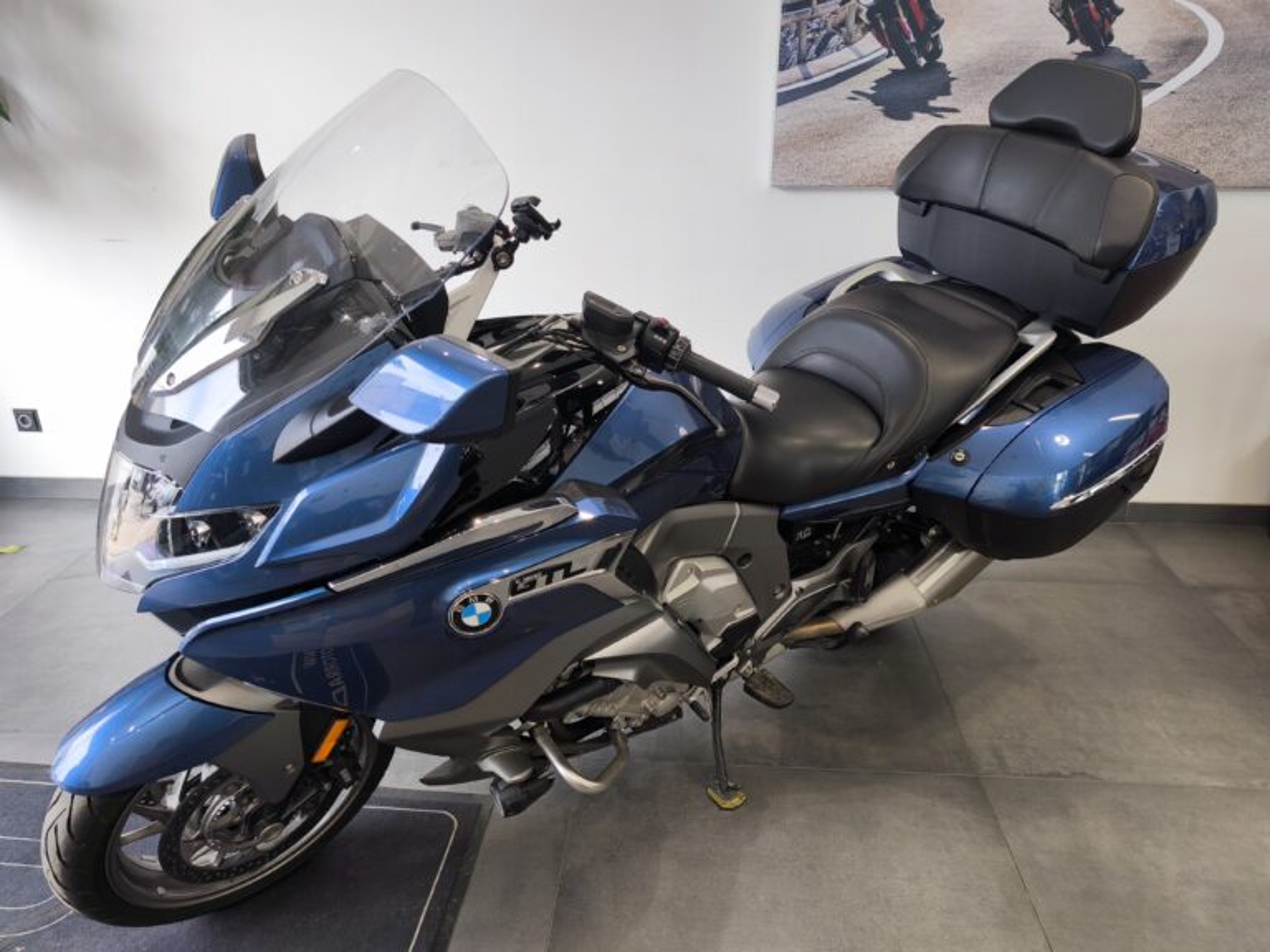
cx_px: 635
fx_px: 844
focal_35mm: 23
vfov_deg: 58.9
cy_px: 476
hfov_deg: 73.9
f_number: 1.6
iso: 50
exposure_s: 1/216
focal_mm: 6.57
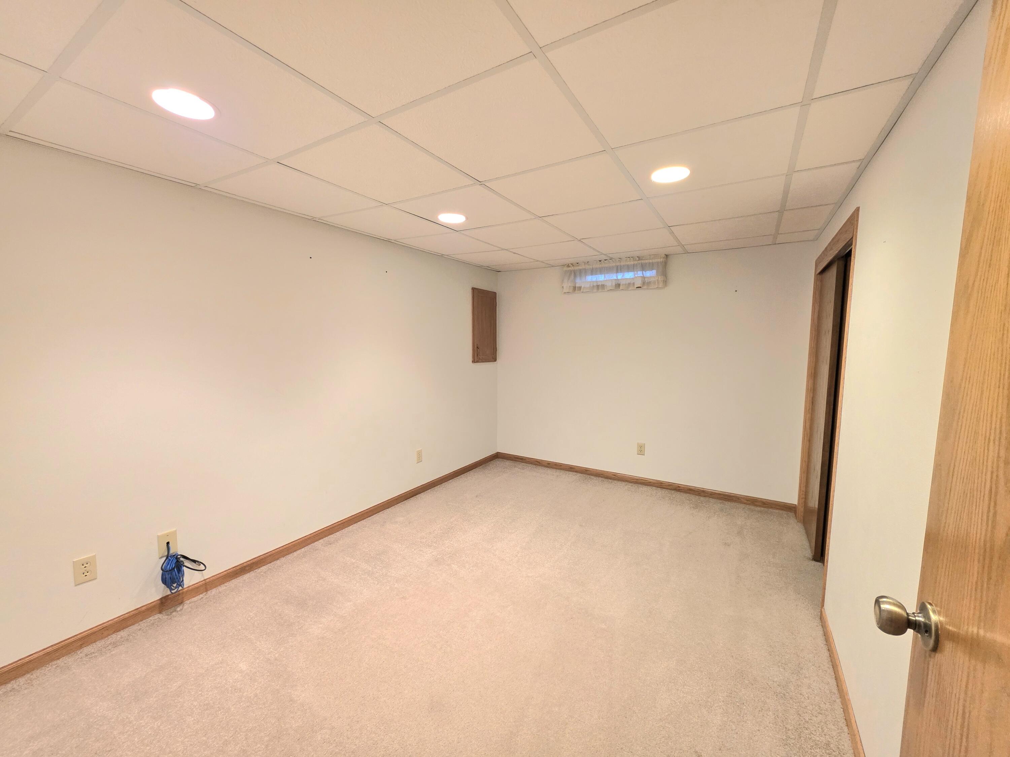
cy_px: 378
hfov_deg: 106.2
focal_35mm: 13
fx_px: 379
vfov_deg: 89.9
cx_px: 505
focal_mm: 2.2
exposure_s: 1/60.2
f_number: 1.9
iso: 250
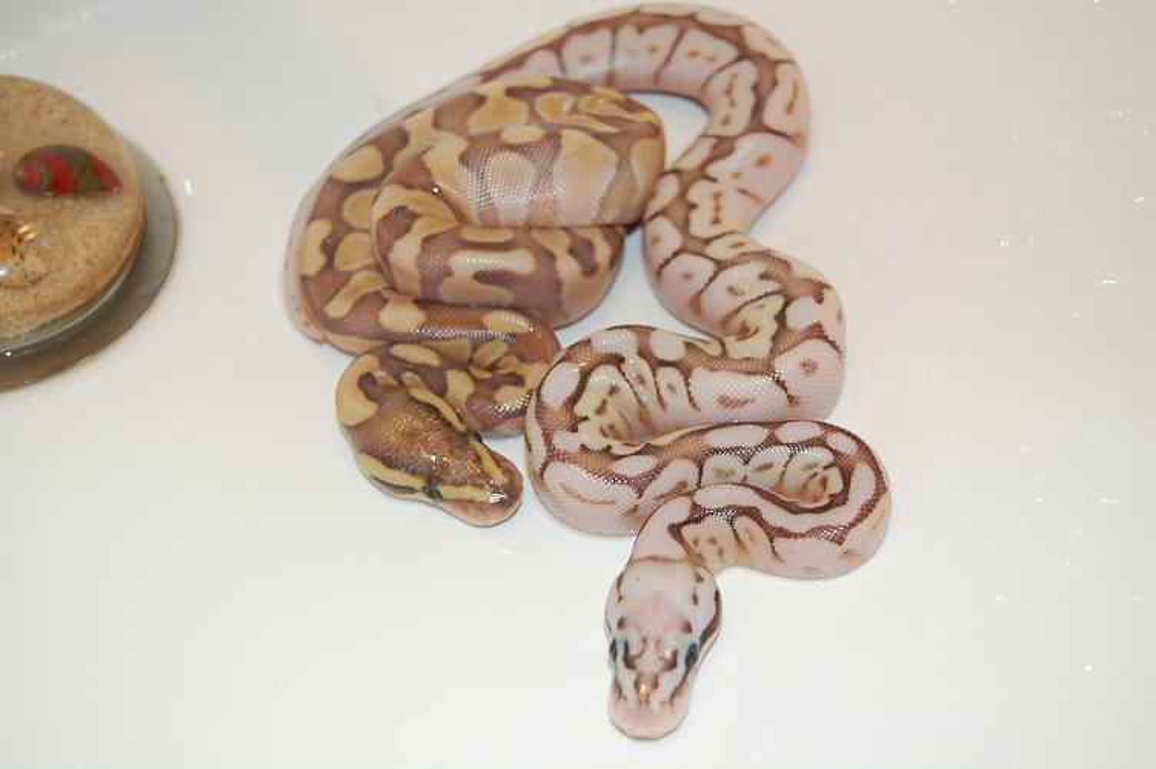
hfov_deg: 37.9
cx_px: 578
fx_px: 1684
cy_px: 384
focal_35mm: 52
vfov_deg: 25.7
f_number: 4.8
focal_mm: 35
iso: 360
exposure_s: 1/60
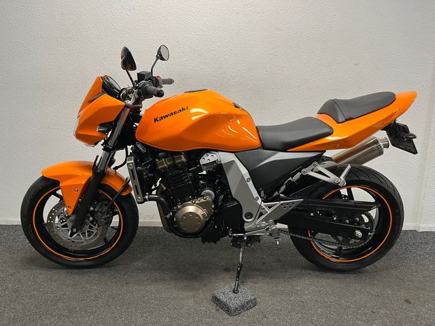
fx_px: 327
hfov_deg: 67.3
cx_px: 218
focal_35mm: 26
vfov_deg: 53.1
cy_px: 163
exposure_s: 1/50
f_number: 1.6
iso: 125
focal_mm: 5.1
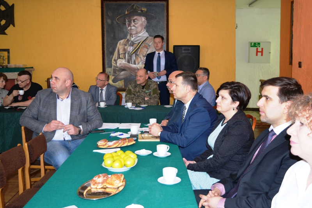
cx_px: 156
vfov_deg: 34.2
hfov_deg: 49.6
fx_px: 338
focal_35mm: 39
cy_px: 104
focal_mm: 26
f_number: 4
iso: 1000
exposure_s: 1/60
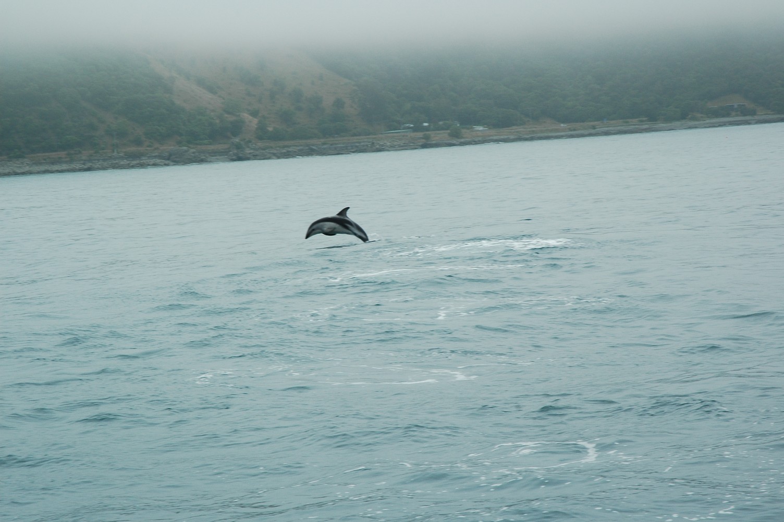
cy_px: 261
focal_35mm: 105
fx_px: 2285
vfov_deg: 13.0
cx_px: 392
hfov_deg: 19.5
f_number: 11
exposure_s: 1/500
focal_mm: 70
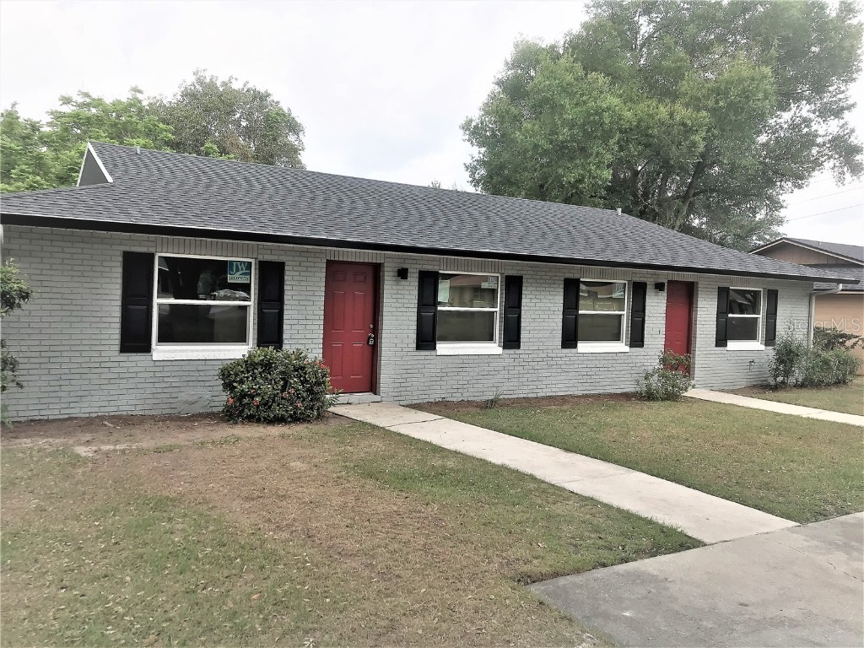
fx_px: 699
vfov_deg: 49.7
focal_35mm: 28
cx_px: 432
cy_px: 324
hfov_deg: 63.4
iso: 20
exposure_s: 1/1259
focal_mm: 3.99
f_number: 1.8
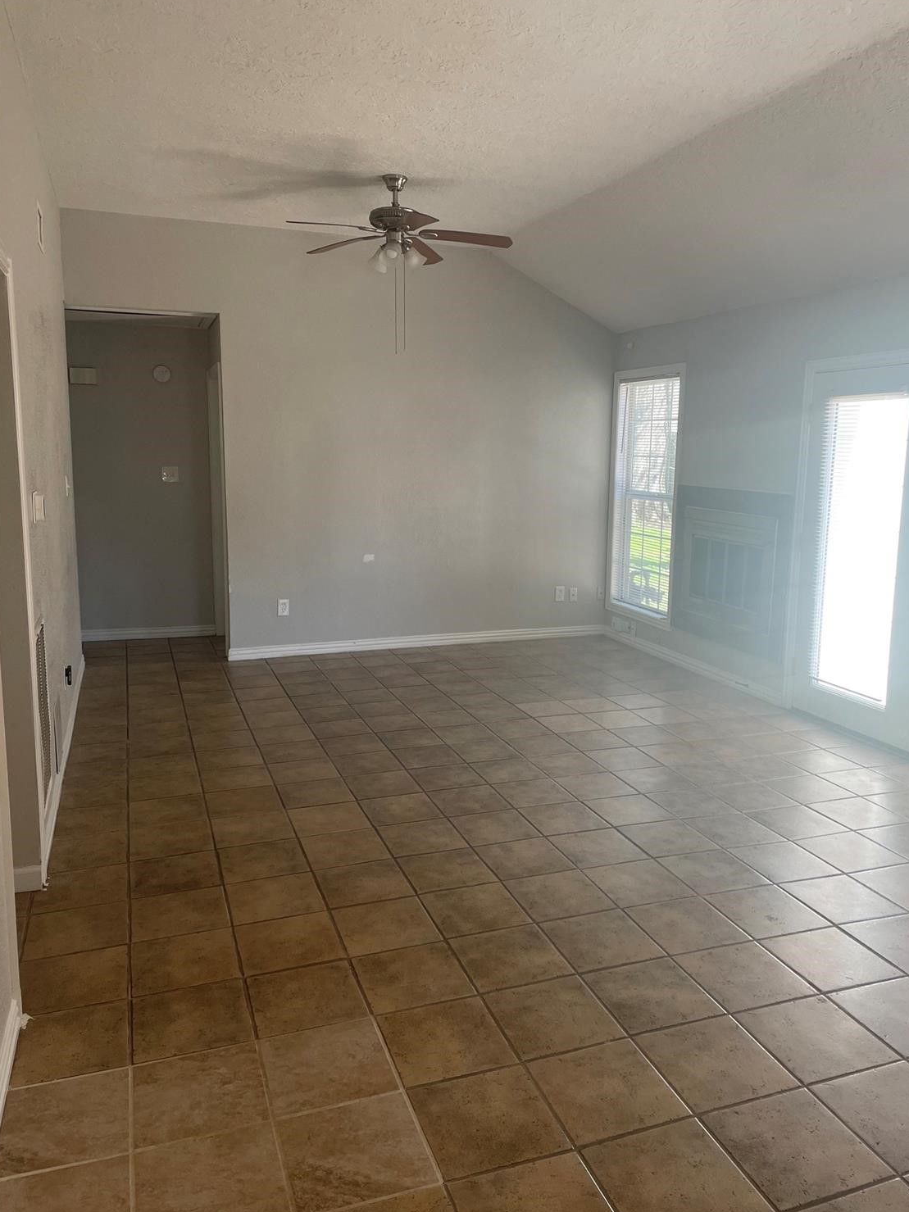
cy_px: 592
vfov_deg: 65.3
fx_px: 945
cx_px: 466
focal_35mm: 27
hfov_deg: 51.3
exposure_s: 1/120
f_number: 1.6
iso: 100
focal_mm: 4.2
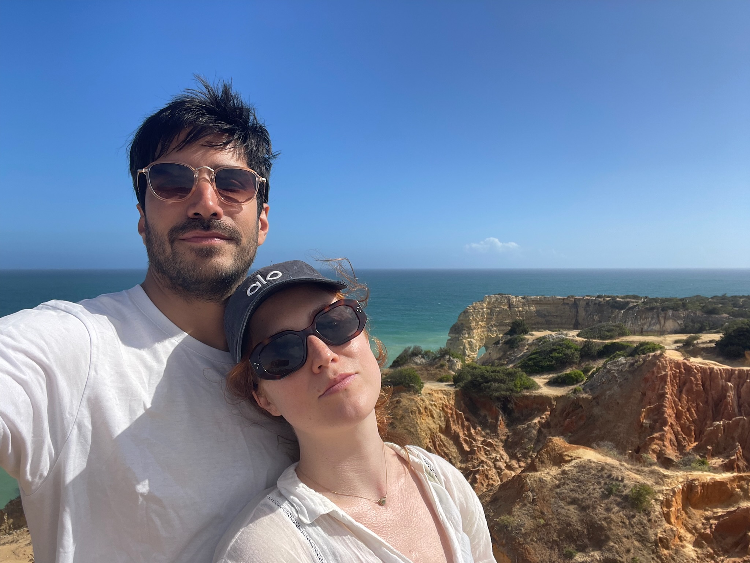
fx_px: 498
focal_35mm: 23
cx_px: 375
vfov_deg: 58.9
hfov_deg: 73.9
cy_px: 282
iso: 25
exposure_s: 1/964
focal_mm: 2.71
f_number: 2.2
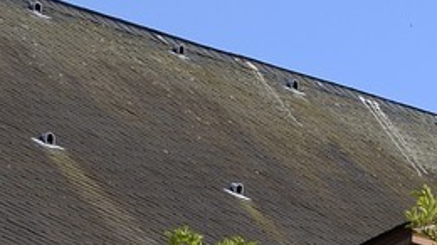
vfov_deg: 4.6
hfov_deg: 8.1
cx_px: 1072
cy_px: 866
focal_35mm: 245
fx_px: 2838
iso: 200
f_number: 10
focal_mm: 38
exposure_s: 1/250
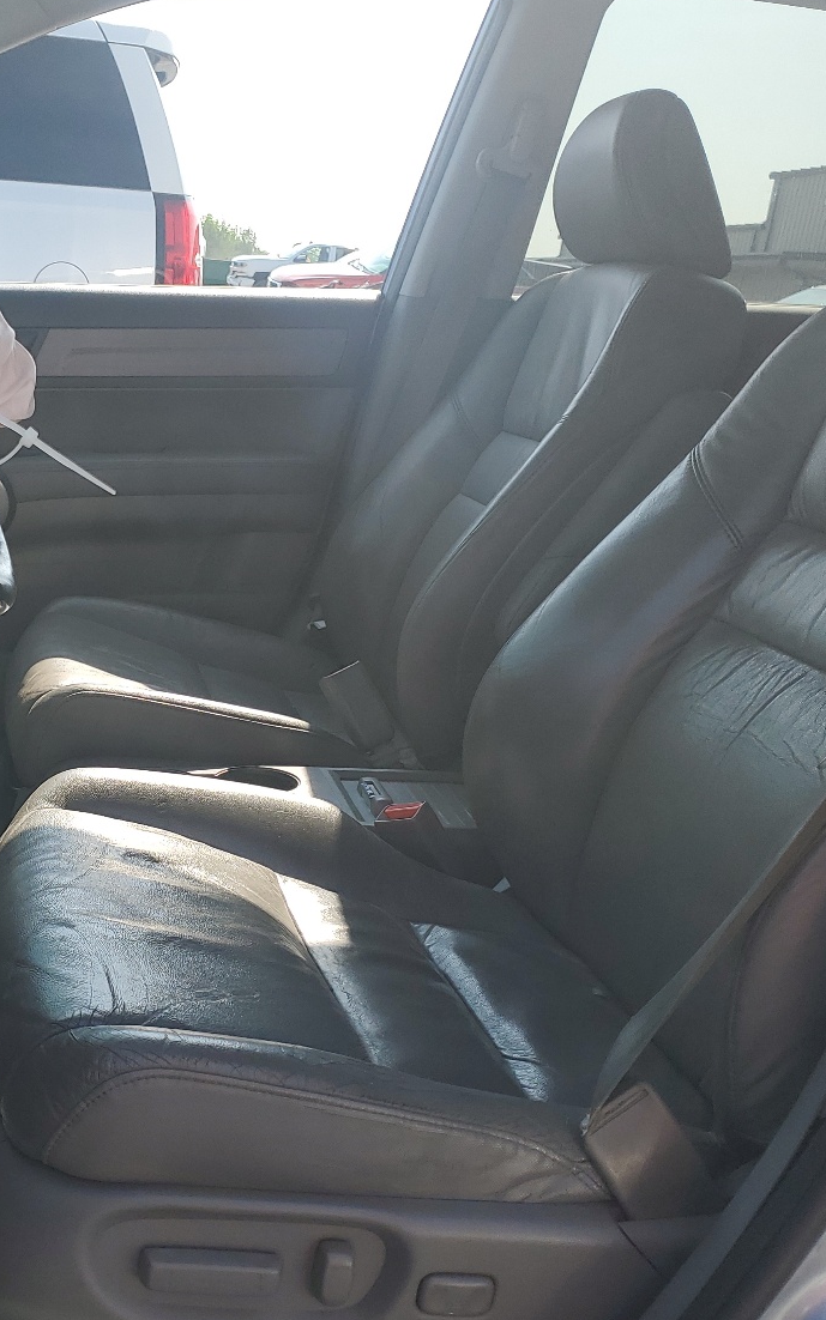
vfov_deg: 49.3
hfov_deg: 30.9
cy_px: 682
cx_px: 119
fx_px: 1440
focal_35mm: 40
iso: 50
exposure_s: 1/1667
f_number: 1.5
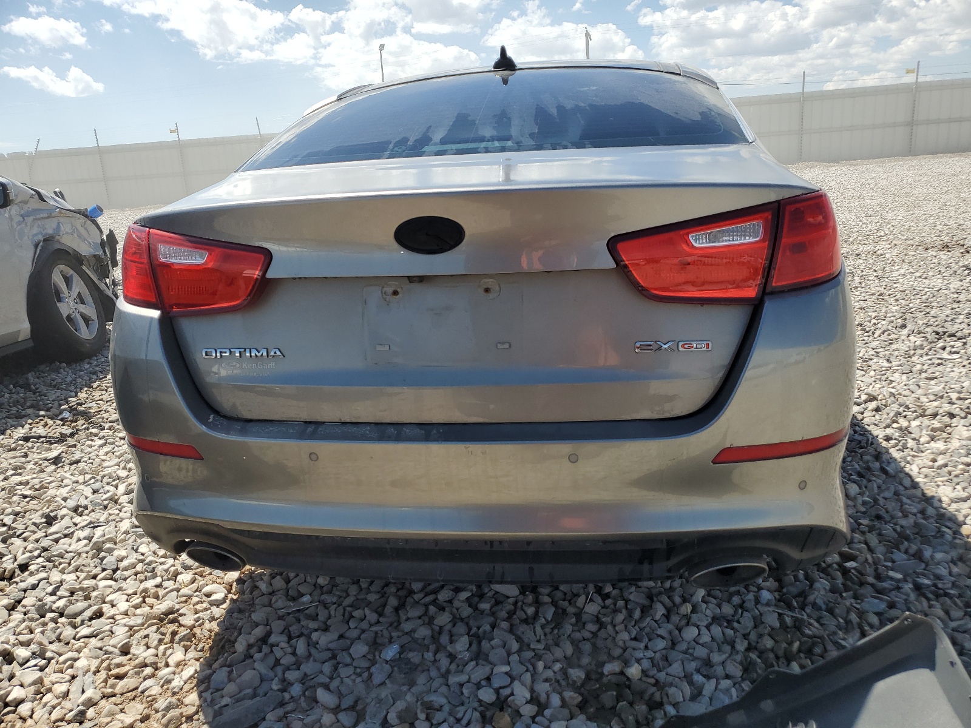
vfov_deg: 53.1
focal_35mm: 26
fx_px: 729
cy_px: 364
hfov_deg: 67.3
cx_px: 486
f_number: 1.5
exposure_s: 1/3333
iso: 50
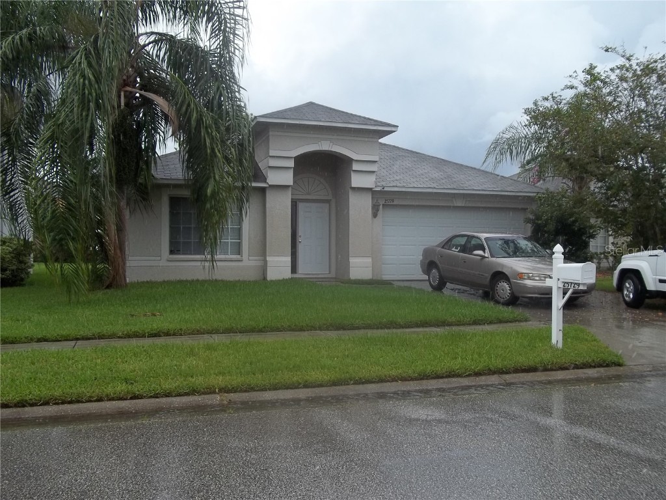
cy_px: 250
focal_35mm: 32
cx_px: 333
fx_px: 616
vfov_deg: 44.2
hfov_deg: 56.8
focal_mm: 5.7
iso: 64
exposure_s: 1/500
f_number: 2.9
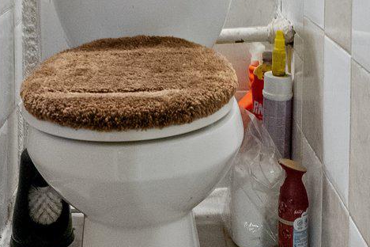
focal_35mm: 70
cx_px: 168
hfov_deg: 28.8
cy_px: -80
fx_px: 719
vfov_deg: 18.1
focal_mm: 16
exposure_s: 1/15
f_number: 8
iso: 2000
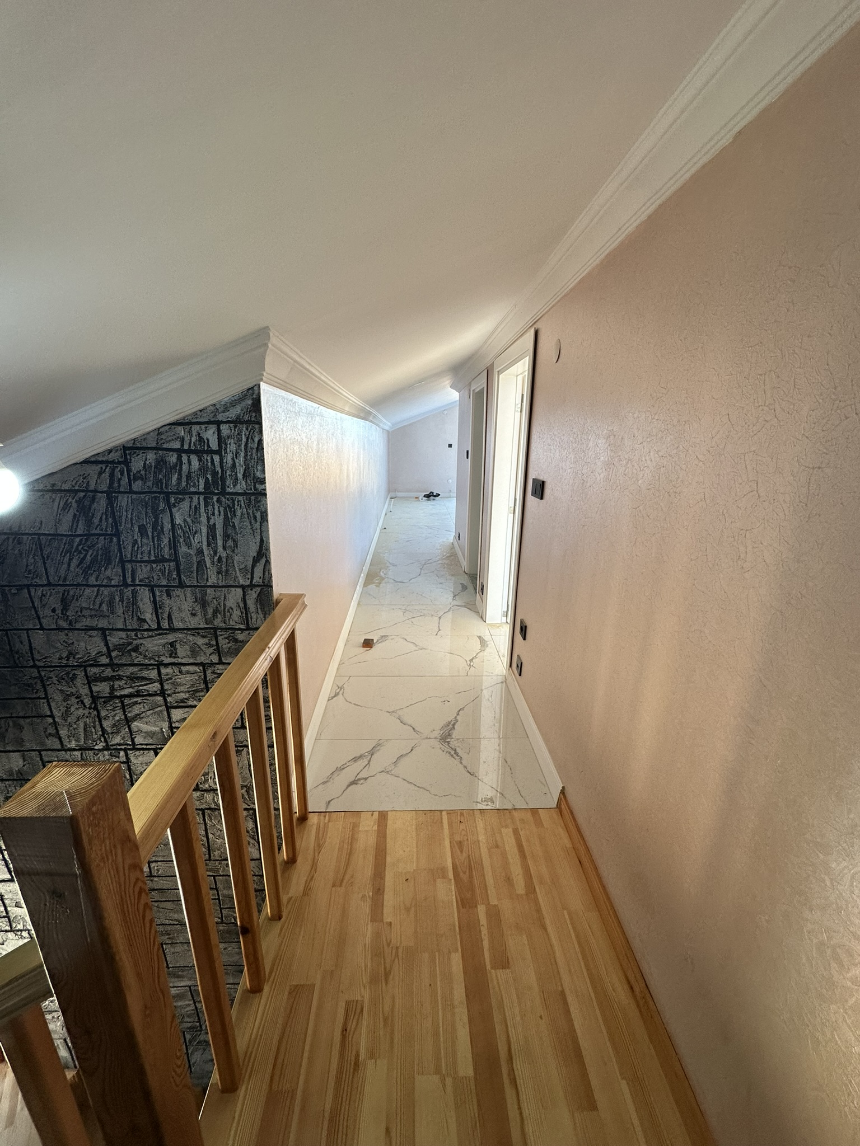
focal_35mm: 14
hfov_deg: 85.7
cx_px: 430
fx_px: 464
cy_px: 573
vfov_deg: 102.1
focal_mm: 2.22
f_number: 2.2
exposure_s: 1/100
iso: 64
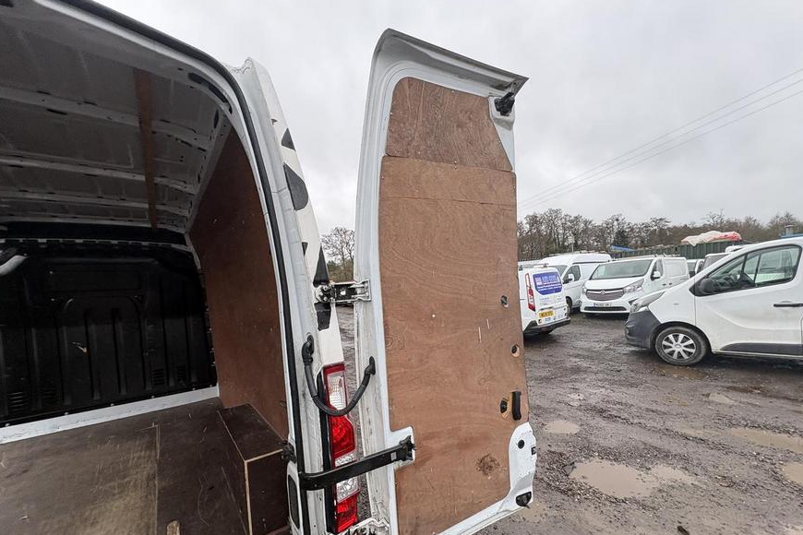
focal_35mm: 15
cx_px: 407
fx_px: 335
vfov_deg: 76.9
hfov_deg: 100.4
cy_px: 303
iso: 50
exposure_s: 1/99
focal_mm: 2.22
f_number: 2.2
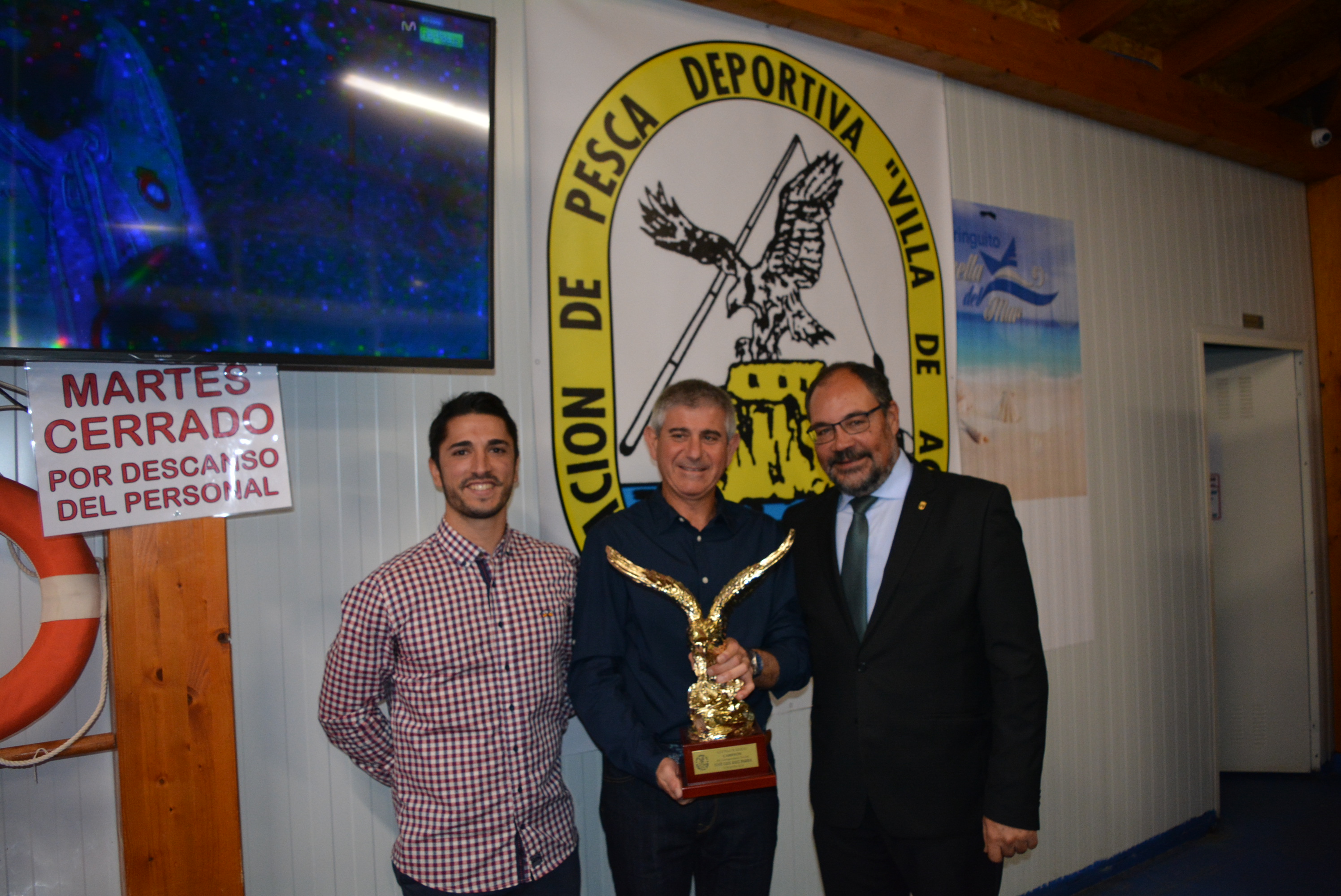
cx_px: 670
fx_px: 1006
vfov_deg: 48.0
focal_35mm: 27
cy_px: 448
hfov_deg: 67.3
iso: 1400
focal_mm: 18
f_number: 3.5
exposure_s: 1/60
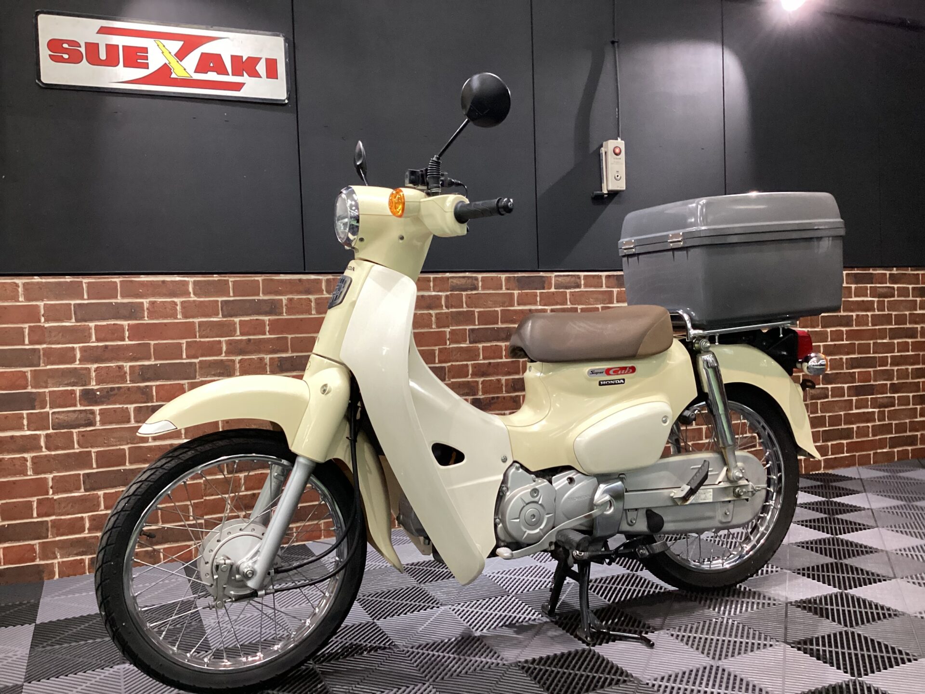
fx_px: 828
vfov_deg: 45.4
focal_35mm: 31
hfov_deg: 58.4
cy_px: 347
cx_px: 462
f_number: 2.4
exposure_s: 1/60
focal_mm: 3.3
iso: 320
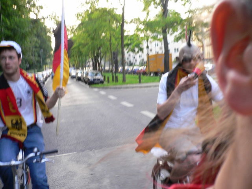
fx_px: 255
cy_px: 94
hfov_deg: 52.6
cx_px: 126
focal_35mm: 35
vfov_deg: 40.7
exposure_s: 1/50
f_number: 2.8
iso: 100
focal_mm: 5.8
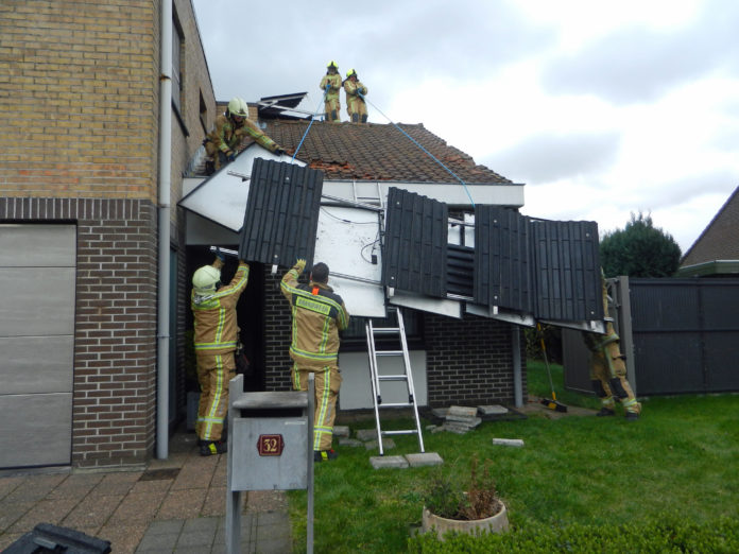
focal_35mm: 25
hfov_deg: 69.4
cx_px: 370
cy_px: 277
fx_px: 534
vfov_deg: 54.9
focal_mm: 4.5
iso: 160
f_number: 3.5
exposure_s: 1/200
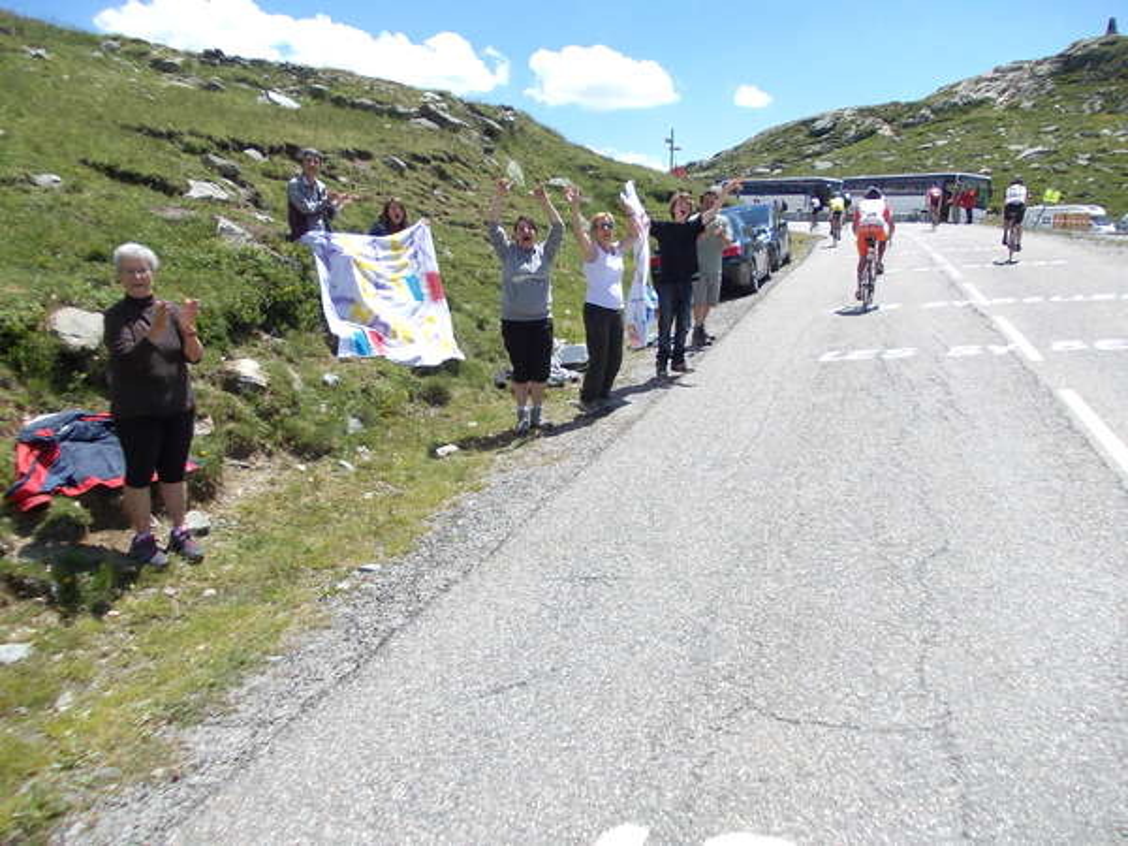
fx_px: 912
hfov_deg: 63.4
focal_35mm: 28
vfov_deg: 49.7
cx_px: 564
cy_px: 423
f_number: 5.4
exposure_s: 1/400
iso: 80
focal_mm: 4
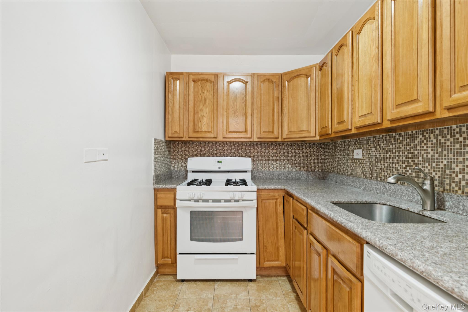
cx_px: 234
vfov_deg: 67.4
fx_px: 234
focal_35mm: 18
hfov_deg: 90.0
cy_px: 156
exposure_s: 1/2.5
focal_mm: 18
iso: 400
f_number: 8
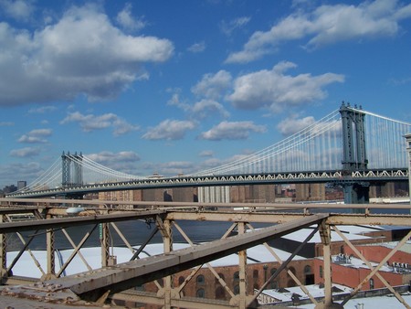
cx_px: 206
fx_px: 451
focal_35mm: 38
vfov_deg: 37.8
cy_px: 154
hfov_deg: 49.0
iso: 80
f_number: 5.6
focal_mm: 6.3
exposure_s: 1/640
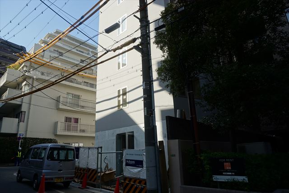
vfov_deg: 53.2
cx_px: 144
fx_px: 193
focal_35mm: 24
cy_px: 96
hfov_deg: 73.7
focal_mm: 16
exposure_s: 1/125
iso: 100
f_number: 8
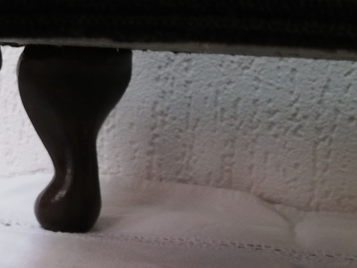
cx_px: 113
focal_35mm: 65
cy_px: 300
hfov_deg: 29.6
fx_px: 670
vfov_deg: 21.4
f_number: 2.2
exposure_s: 1/33.3
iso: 160
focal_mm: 3.81
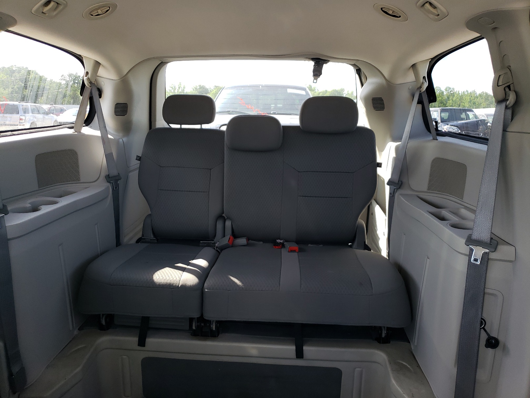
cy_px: 199
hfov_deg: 67.3
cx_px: 265
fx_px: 398
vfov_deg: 53.1
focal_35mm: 26
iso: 66
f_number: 1.5
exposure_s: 1/120
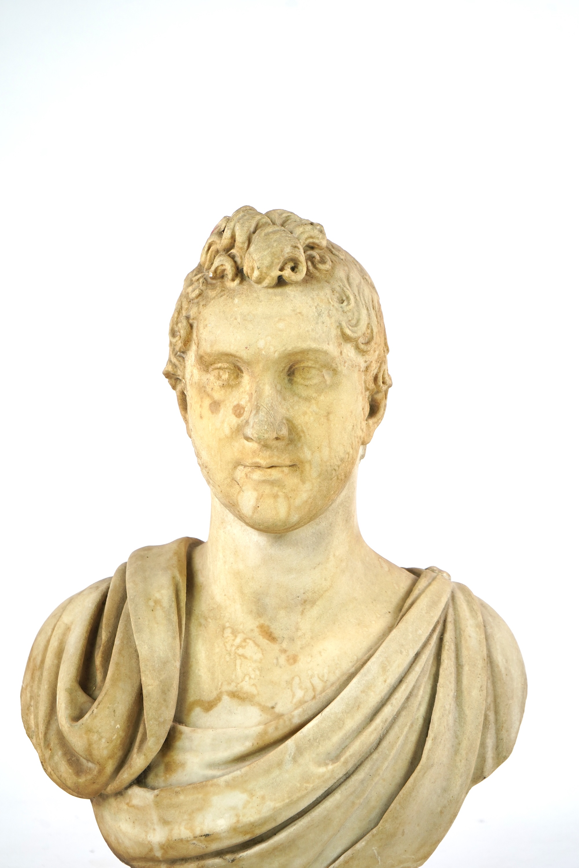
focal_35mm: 70
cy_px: 434
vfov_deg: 28.8
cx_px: 290
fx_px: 1689
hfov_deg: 19.5
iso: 500
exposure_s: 1/100
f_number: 5.6
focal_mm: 70
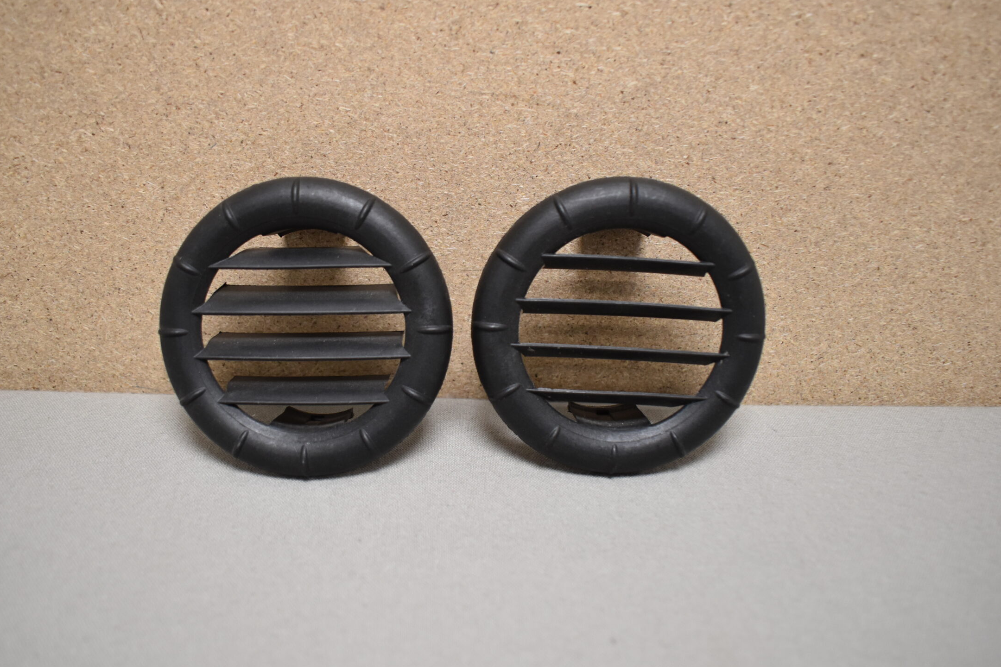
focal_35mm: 32
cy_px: 341
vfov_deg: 41.1
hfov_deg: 58.7
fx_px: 890
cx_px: 462
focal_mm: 18
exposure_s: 1/200
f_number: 3.5
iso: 800
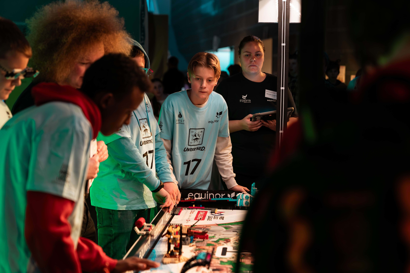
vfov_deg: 21.2
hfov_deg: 31.4
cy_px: 136
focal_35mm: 64
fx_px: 729
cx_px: 205
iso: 2500
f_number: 2.8
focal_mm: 64
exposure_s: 1/320
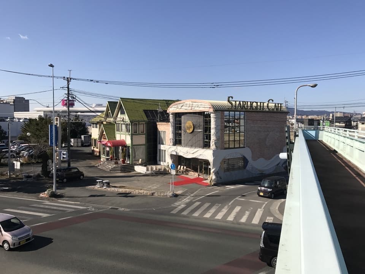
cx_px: 182
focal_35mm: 28
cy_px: 137
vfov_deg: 49.7
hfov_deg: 63.4
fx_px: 295
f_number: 1.8
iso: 20
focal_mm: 3.99
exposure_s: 1/3690
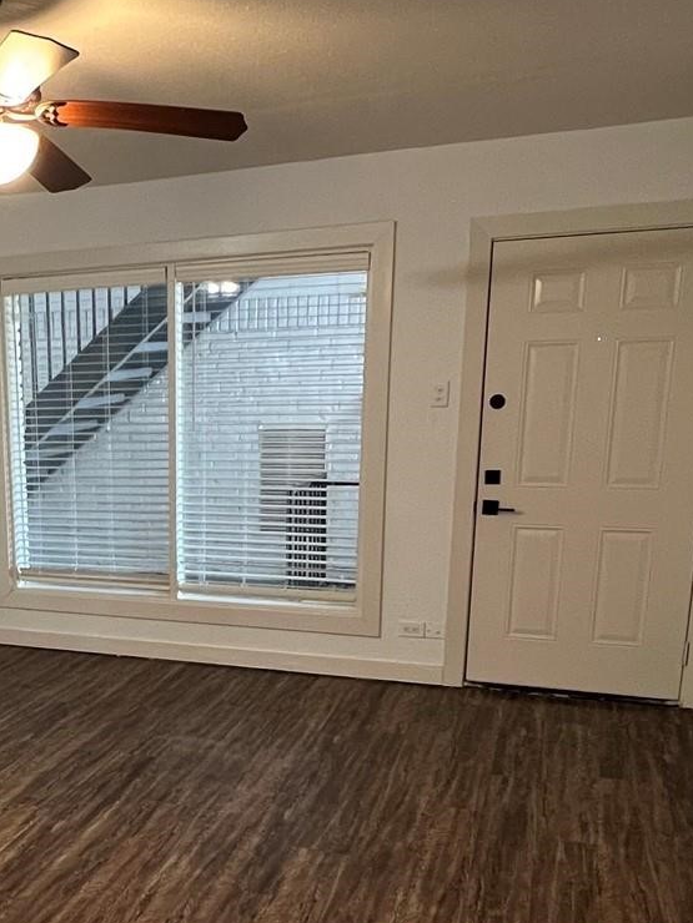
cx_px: 99
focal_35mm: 36
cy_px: 621
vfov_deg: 50.4
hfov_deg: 37.6
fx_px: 961
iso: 400
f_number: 1.8
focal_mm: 1.57
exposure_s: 1/60
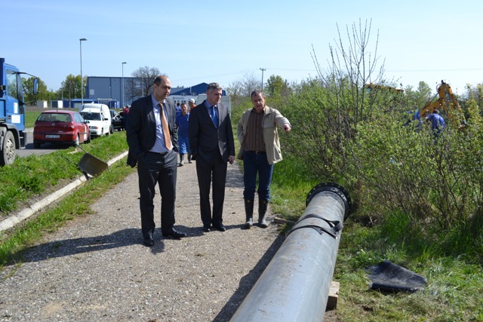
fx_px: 483
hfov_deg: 53.1
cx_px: 242
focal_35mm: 36
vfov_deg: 36.9
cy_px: 161
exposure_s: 1/200
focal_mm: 24
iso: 100
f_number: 7.1
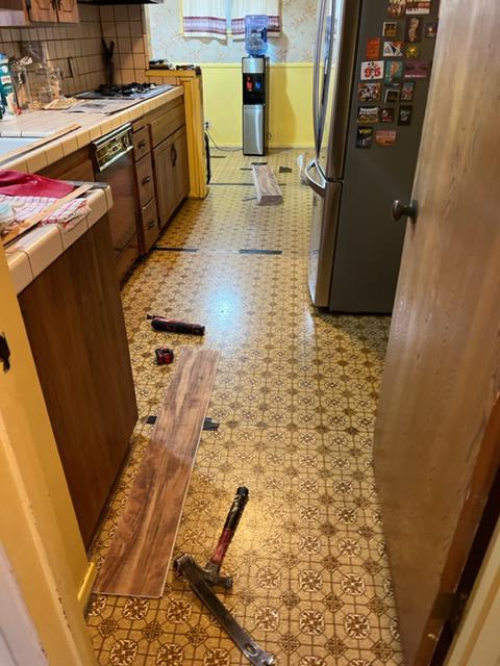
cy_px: 333
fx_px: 501
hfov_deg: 53.1
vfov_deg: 67.3
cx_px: 250
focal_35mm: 26
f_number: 1.6
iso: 400
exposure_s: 1/40
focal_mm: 5.1
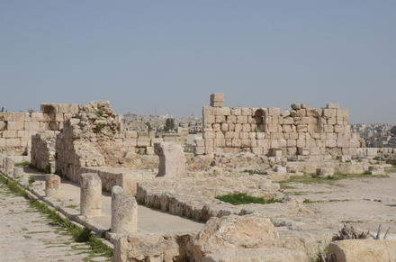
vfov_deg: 20.5
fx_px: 724
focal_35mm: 66
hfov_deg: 30.6
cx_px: 198
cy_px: 131
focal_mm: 44
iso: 800
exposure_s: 1/1000
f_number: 16
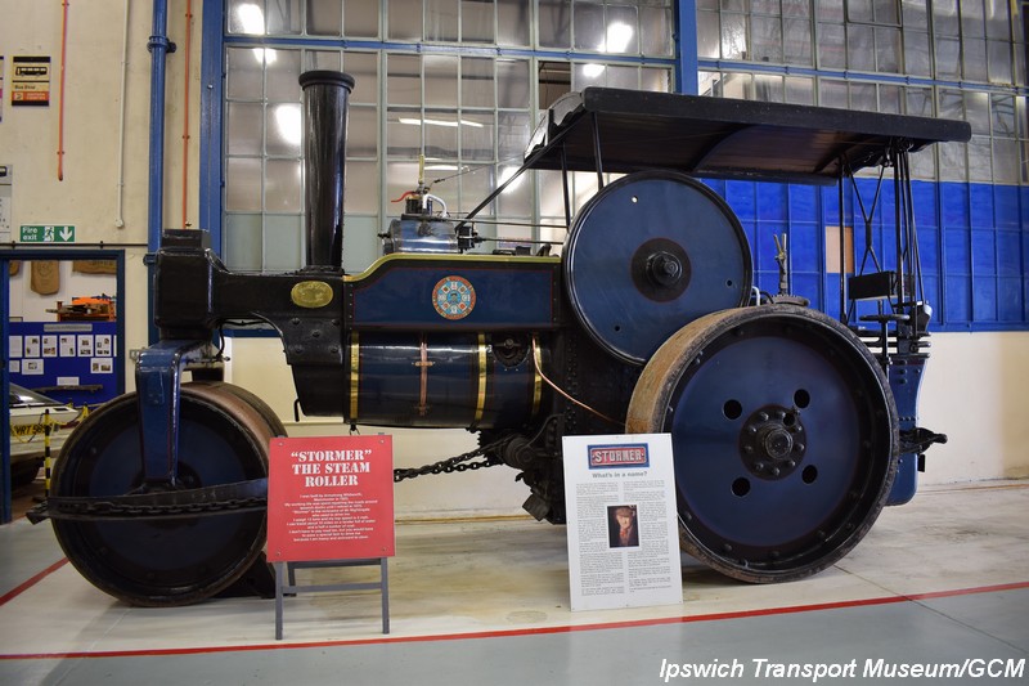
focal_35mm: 27
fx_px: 772
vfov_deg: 47.9
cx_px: 514
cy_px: 343
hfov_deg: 67.4
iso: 200
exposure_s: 1/6
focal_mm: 18
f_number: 3.5
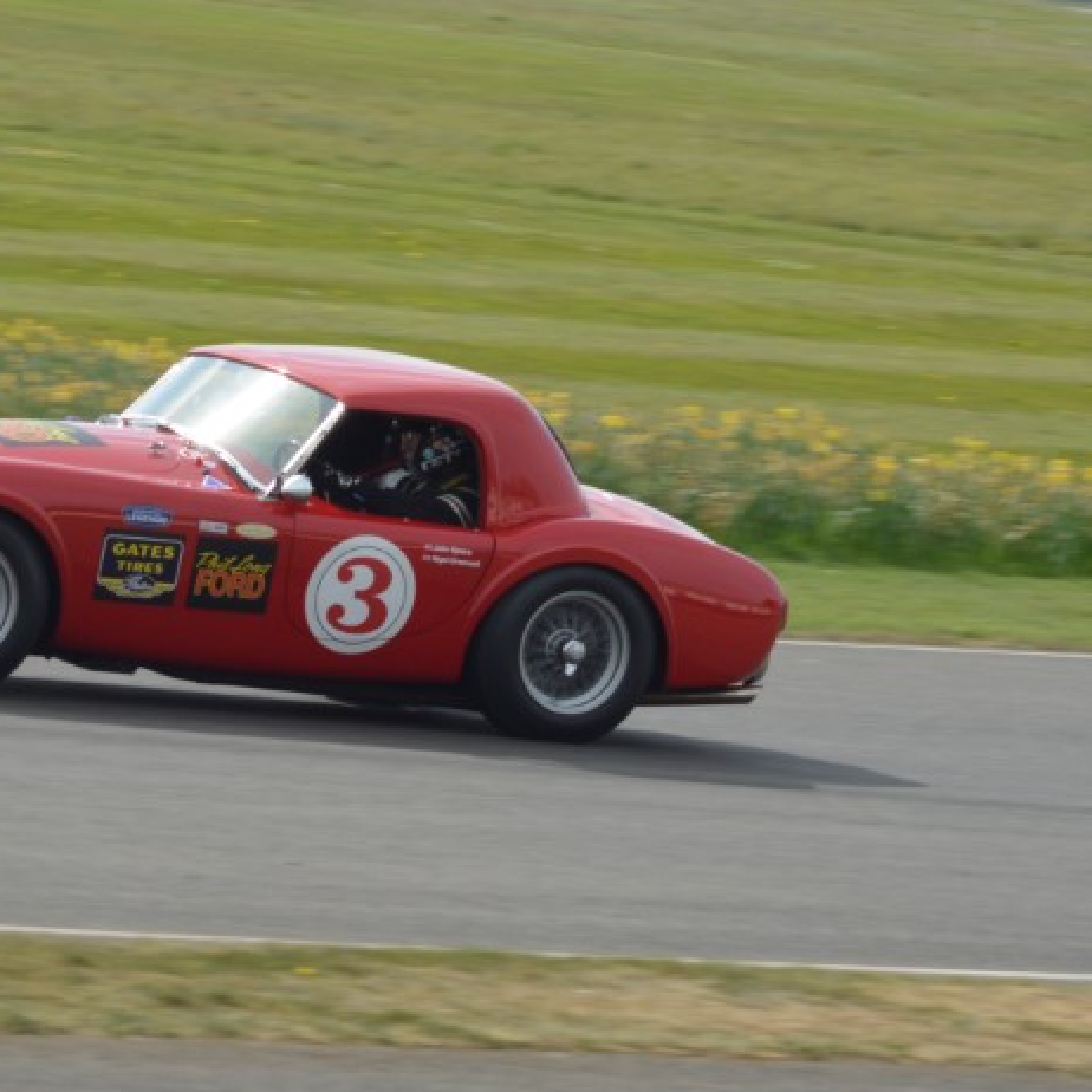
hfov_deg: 6.7
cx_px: 267
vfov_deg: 6.7
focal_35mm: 261
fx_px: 9302
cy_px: 547
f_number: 13
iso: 400
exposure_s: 1/400
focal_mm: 135
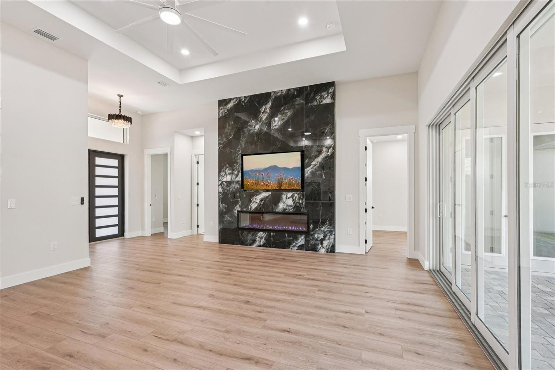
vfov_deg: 73.7
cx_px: 278
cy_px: 185
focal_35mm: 16
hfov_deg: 96.7
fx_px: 247
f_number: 8
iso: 400
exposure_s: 1/15
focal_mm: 16
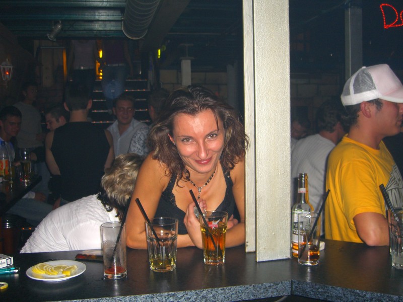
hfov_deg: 49.0
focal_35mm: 38
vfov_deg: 37.7
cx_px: 202
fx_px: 442
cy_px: 151
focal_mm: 7.9
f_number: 2.8
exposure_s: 1/60
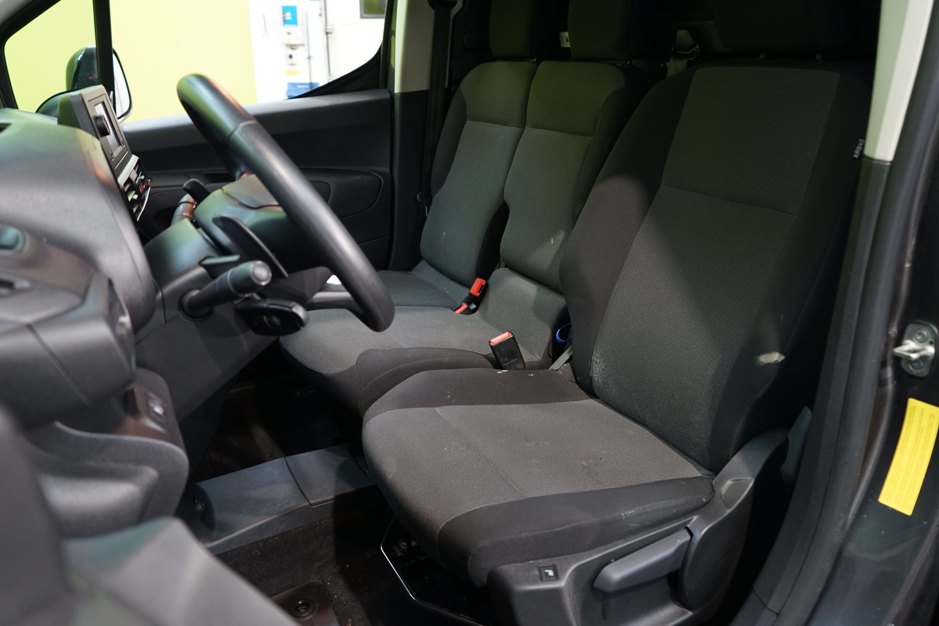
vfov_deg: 46.4
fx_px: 730
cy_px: 313
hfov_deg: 65.5
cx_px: 470
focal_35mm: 28
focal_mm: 28
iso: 1250
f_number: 4
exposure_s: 1/15
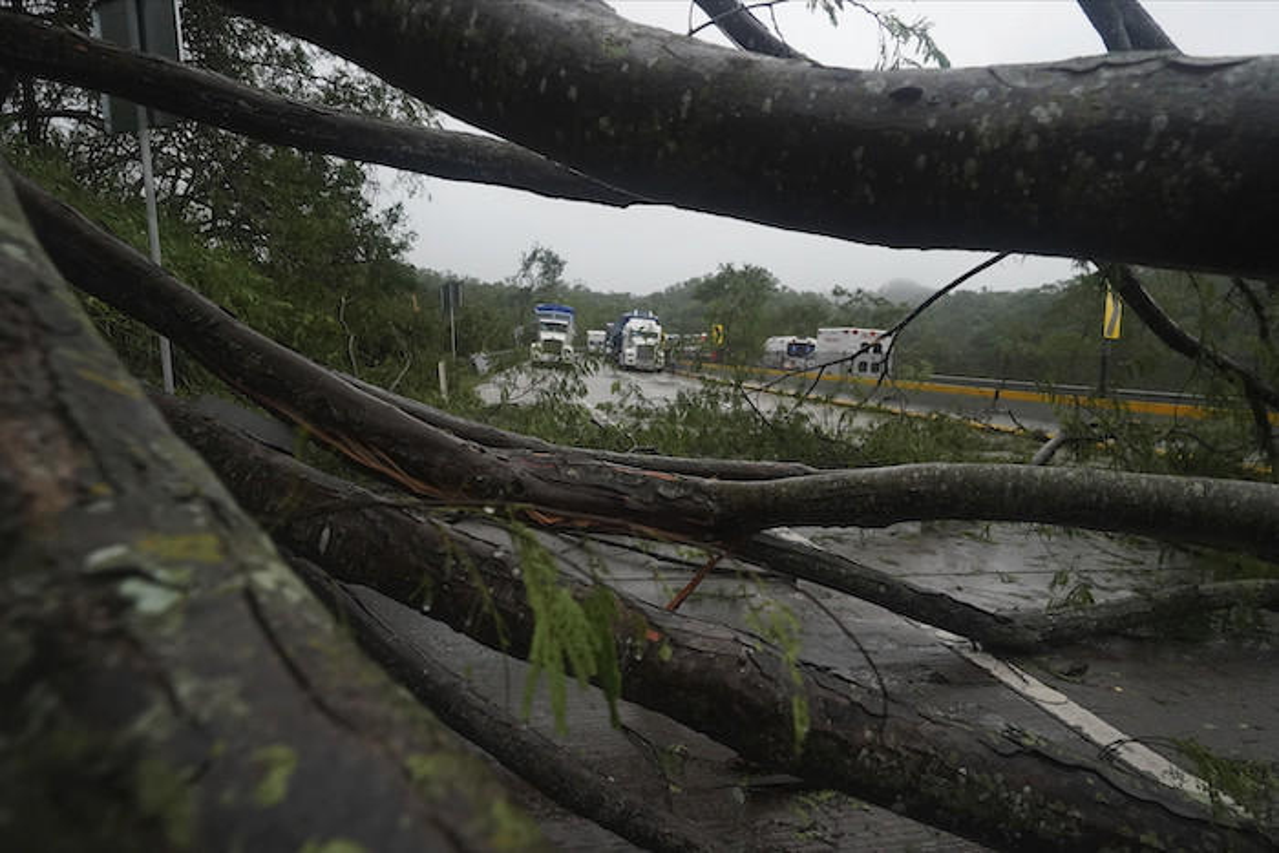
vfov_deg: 67.4
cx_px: 640
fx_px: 640
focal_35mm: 18
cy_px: 426
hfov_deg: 90.0
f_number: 6.3
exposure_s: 1/1250
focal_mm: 18
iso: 3200
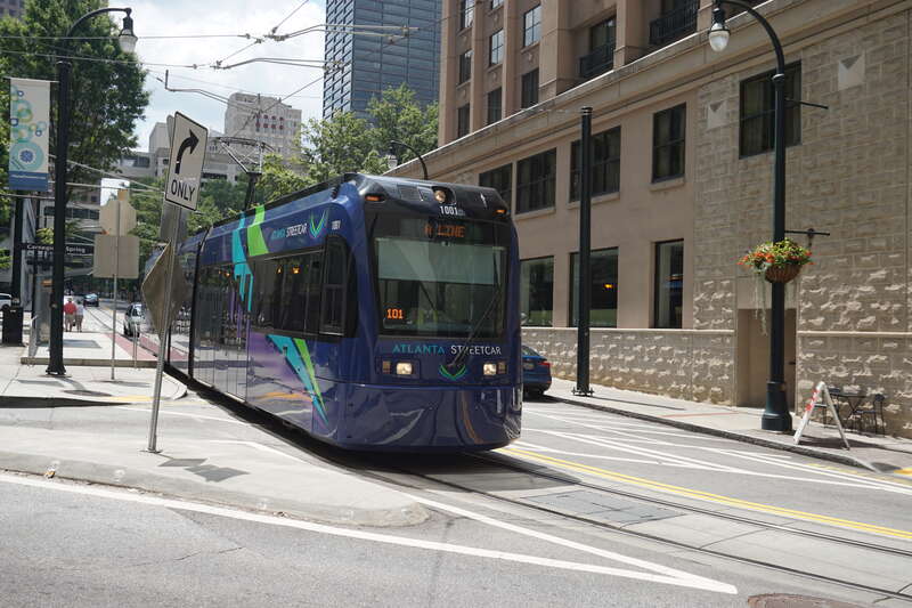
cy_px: 304
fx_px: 912
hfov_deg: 53.1
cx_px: 456
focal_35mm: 36
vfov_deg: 36.9
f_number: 7.1
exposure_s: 1/250
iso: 100
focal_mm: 24
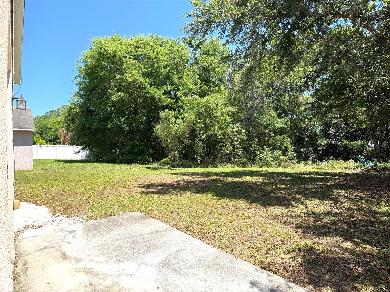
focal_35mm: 24
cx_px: 195
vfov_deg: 56.8
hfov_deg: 71.6
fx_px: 270
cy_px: 146
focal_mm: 6.76
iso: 80
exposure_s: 1/2611
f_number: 1.78
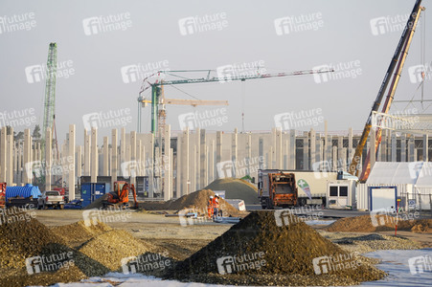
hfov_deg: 10.3
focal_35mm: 200
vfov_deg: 6.9
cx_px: 216
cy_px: 144
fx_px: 2398
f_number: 8
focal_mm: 200
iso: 640
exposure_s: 1/640
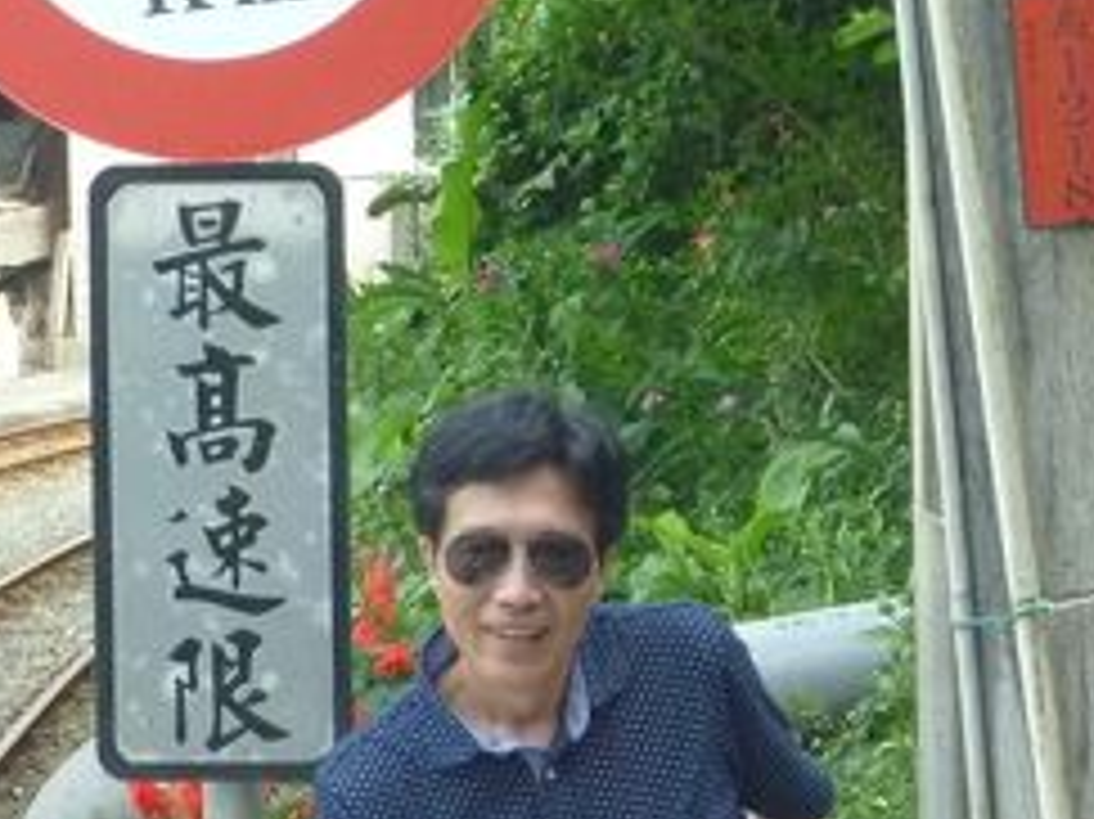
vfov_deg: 6.9
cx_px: 644
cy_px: 835
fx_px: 6760
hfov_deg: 9.3
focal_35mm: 214
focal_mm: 14.2
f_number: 5.5
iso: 400
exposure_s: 1/60
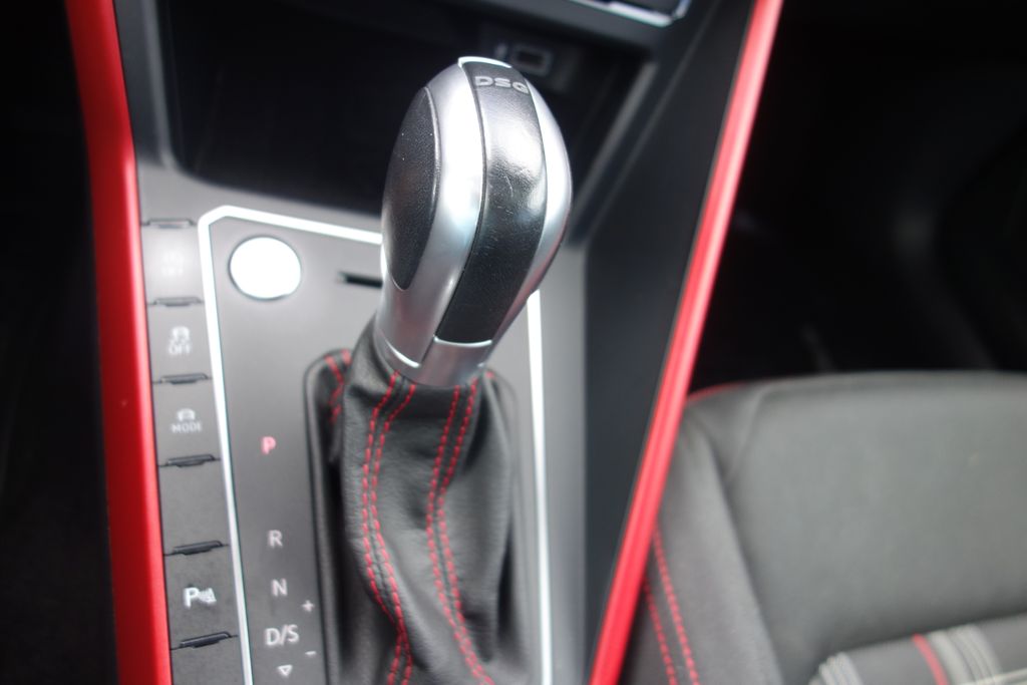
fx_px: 799
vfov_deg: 46.4
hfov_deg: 65.5
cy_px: 342
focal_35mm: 28
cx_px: 514
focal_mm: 10.4
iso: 125
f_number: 2
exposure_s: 1/100
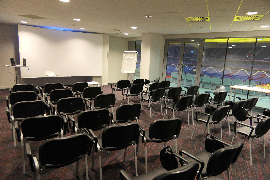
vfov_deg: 53.1
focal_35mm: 24
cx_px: 135
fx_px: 180
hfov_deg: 73.7
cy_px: 90
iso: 1600
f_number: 2.8
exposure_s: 1/40
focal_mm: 8.8
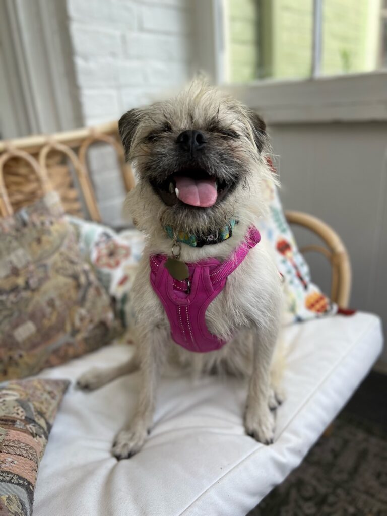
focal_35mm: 26
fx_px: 388
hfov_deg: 53.1
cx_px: 194
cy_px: 258
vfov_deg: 67.3
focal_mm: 5.7
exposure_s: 1/138
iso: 32
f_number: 1.5
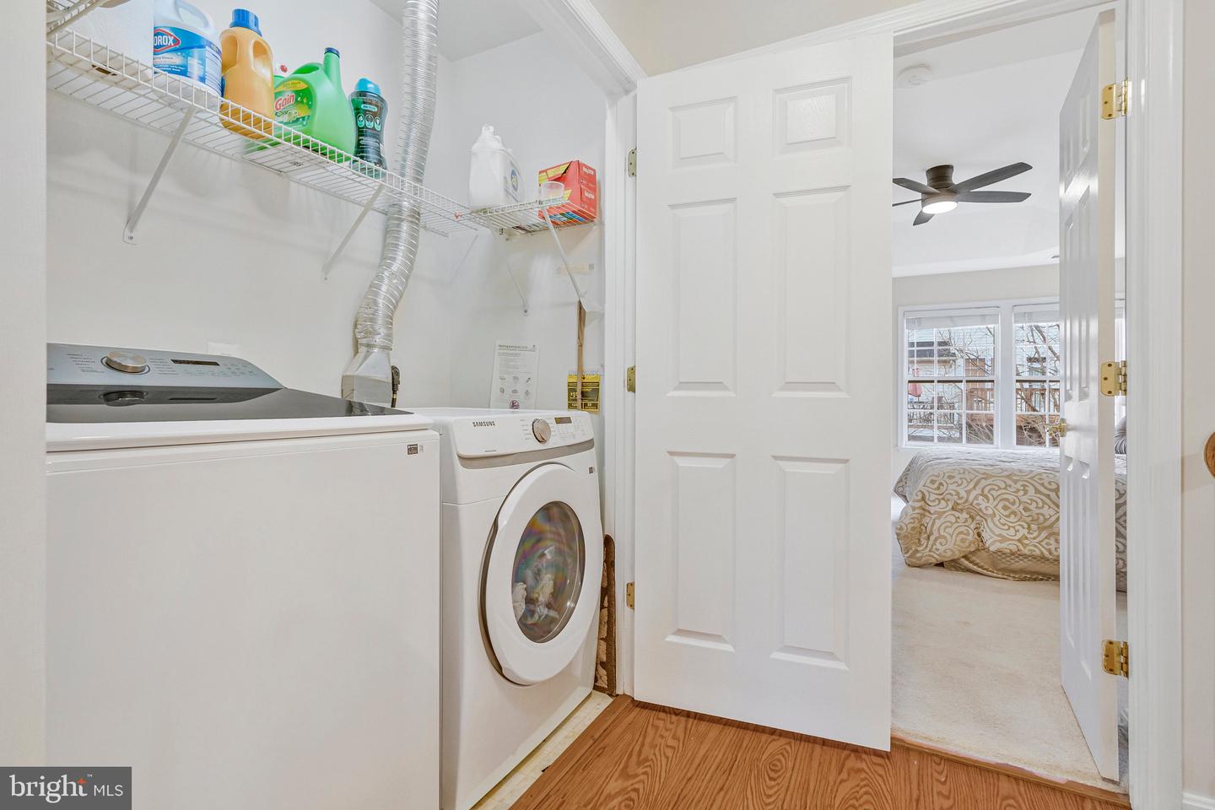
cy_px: 405
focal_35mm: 16
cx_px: 608
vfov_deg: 73.7
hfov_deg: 96.7
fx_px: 540
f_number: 7.1
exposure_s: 1/25
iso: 1250
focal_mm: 16
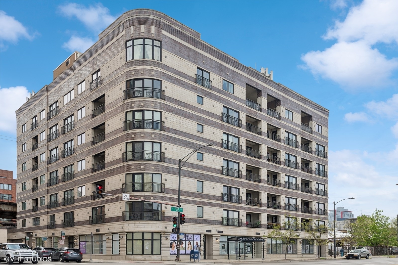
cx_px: 199
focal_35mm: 30
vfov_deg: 43.6
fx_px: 332
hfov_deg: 61.9
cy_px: 132
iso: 320
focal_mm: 30
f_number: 8
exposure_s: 1/500
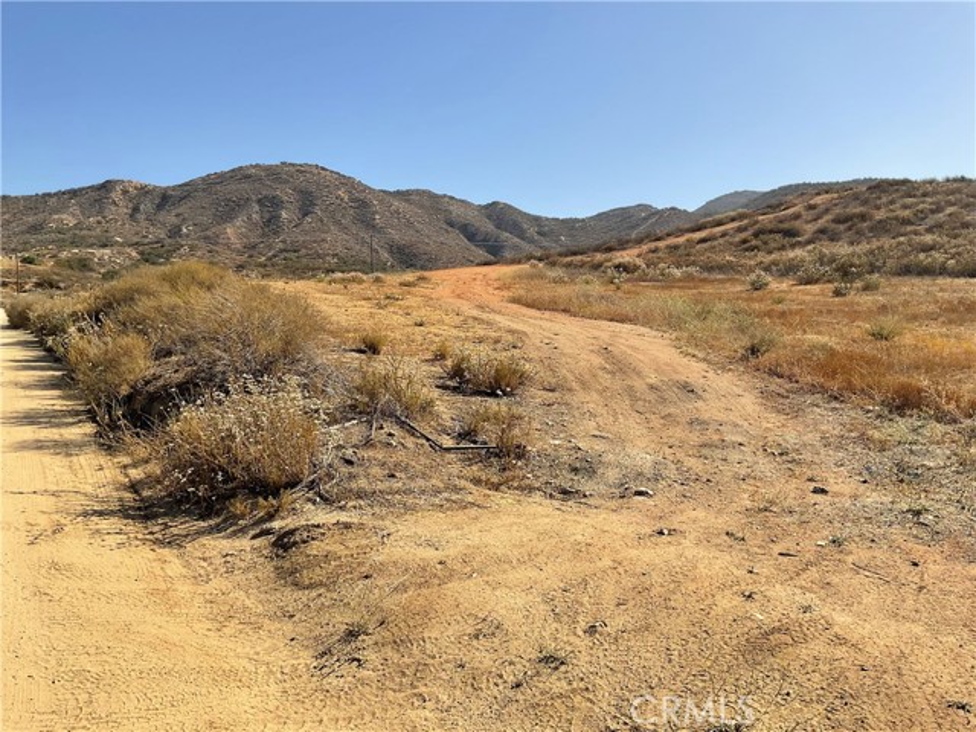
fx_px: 818
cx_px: 488
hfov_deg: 61.7
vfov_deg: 48.2
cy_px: 366
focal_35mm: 29
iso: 16
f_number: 1.8
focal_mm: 3
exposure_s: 1/2320
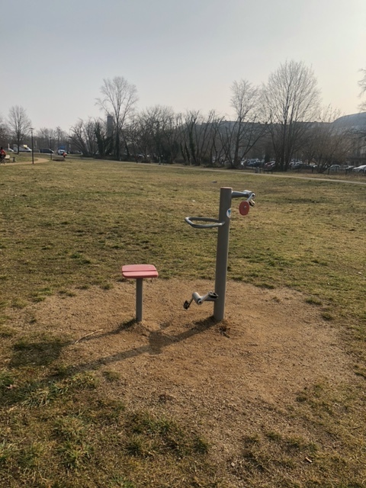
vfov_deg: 63.4
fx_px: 395
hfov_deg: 49.7
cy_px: 244
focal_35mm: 28
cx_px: 183
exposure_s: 1/2183
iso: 20
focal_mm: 3.99
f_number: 1.8
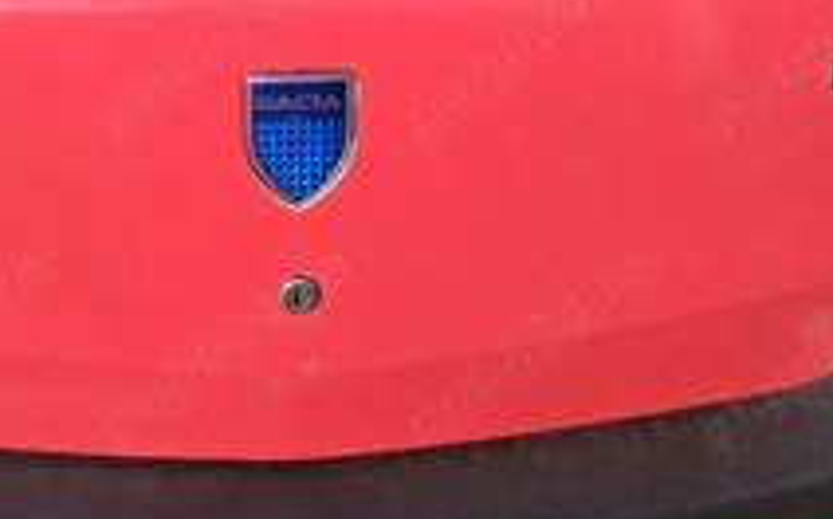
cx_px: 303
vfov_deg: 20.9
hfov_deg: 37.3
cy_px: -220
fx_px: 1225
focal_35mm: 54
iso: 25
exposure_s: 1/667
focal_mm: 4
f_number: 1.8
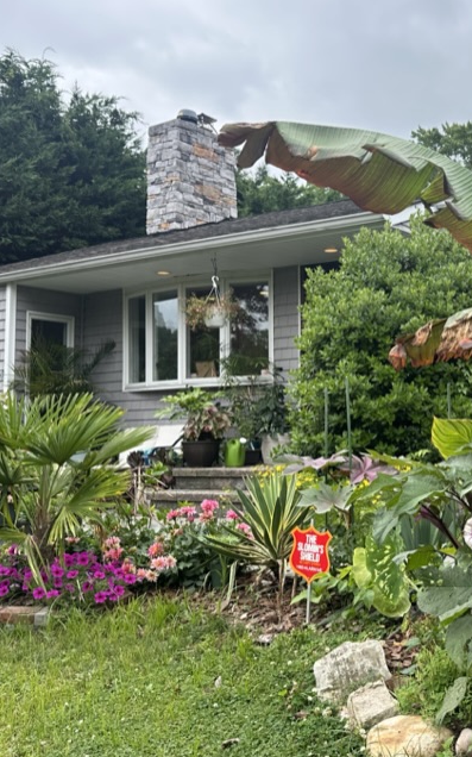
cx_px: 487
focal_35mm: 41
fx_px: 845
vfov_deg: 48.2
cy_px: 377
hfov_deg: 28.9
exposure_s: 1/879
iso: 80
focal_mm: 6.86
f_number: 1.78
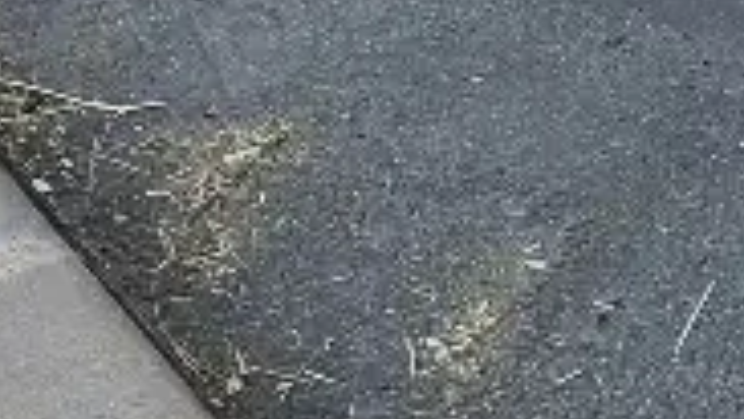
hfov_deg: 11.8
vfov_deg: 8.7
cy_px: -191
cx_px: 1943
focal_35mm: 137
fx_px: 2703
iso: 50
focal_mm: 5.54
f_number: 1.8
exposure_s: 1/526
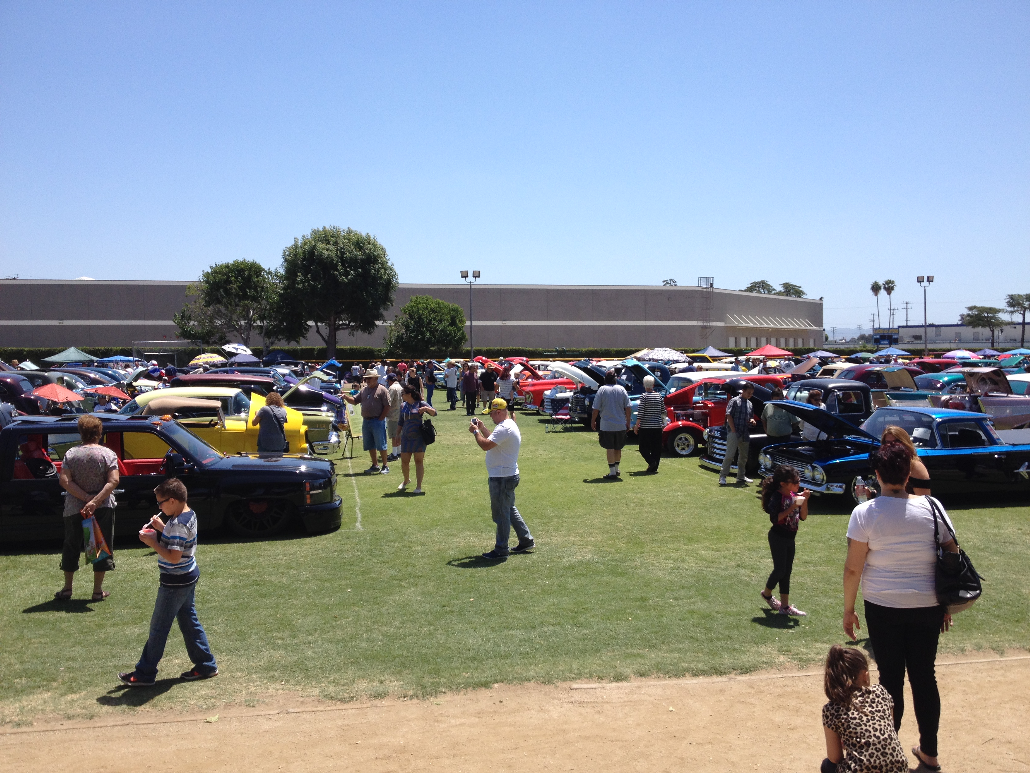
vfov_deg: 40.7
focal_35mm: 35
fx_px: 1041
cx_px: 515
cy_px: 386
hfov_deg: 52.6
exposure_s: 1/1672
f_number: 2.4
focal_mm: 4.28
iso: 50
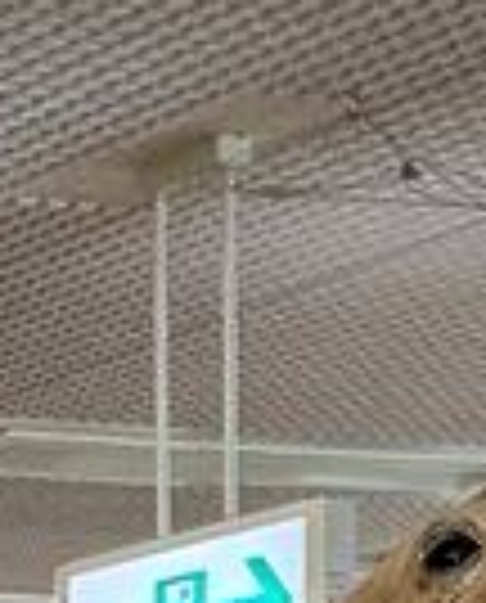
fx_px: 3991
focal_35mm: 223
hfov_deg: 6.8
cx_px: -346
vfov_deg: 8.0
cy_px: 1390
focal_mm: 6.8
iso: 125
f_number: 1.8
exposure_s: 1/100
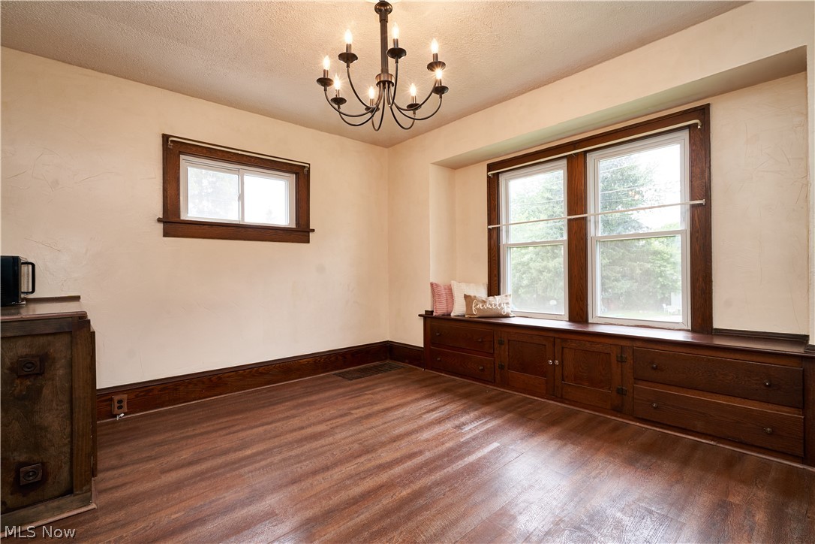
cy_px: 272
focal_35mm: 16
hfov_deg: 96.7
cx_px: 408
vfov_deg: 73.7
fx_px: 362
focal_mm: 16
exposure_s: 1/60
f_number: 7.1
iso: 400
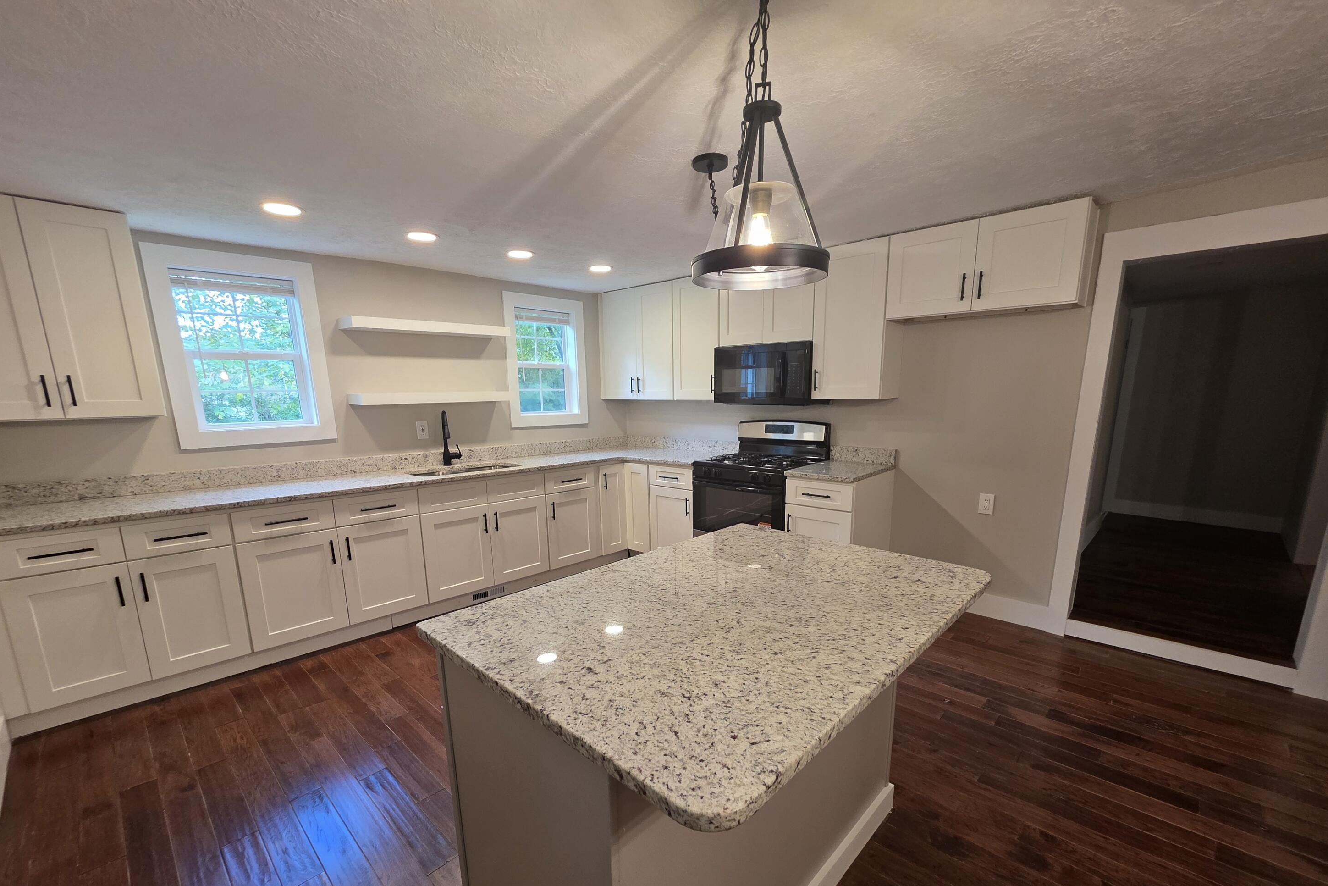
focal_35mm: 14
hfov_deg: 104.2
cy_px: 515
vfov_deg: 80.6
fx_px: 516
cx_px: 664
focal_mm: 2.2
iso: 200
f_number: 1.9
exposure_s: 1/120
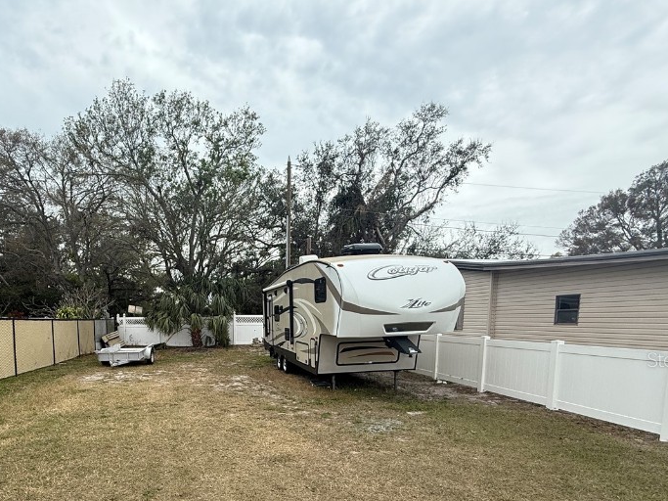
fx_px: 405
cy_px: 359
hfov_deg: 77.2
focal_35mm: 21
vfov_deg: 60.8
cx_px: 239
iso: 50
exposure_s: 1/686
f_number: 2.2
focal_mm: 2.22
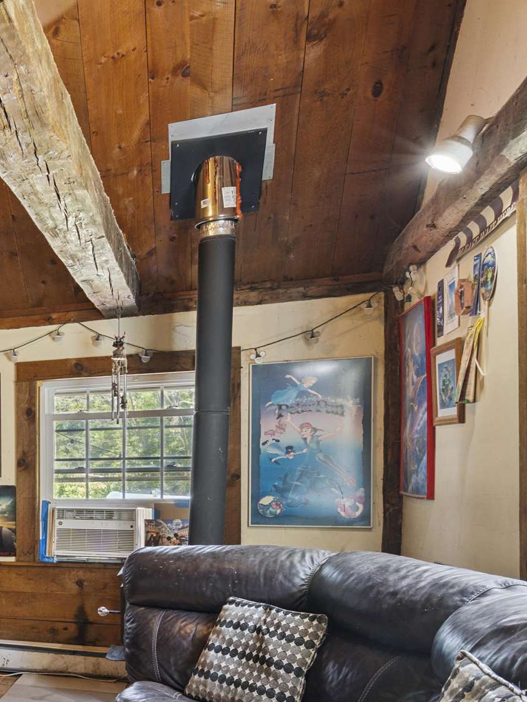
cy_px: 491
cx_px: -235
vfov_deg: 43.9
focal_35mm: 42
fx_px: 852
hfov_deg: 26.4
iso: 400
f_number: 8
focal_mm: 16
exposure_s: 1/6
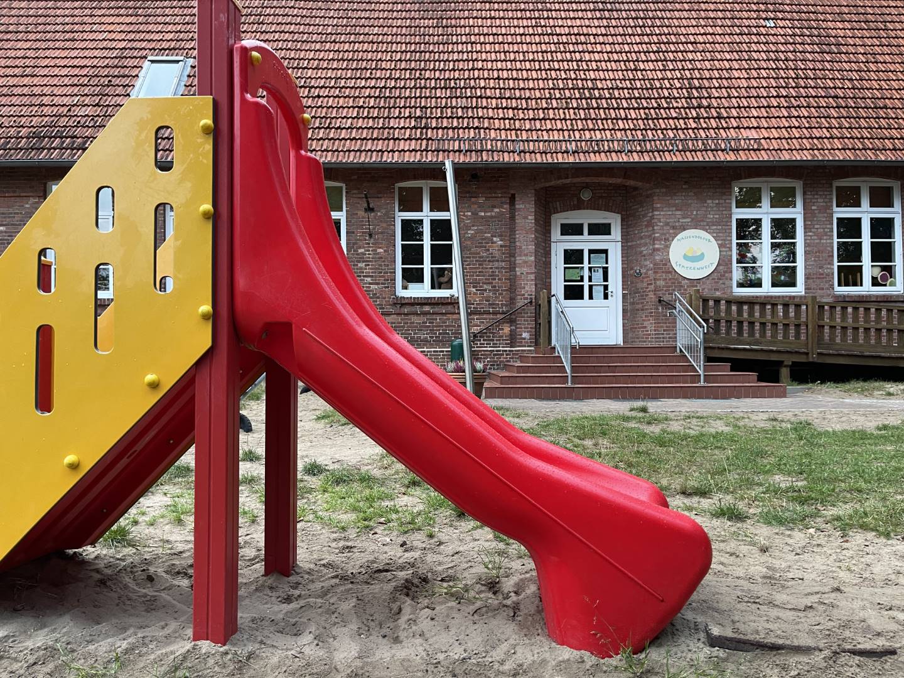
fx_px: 679
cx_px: 452
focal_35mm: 26
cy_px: 339
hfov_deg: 67.3
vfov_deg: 53.1
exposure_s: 1/60
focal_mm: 5.1
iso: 160
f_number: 1.6
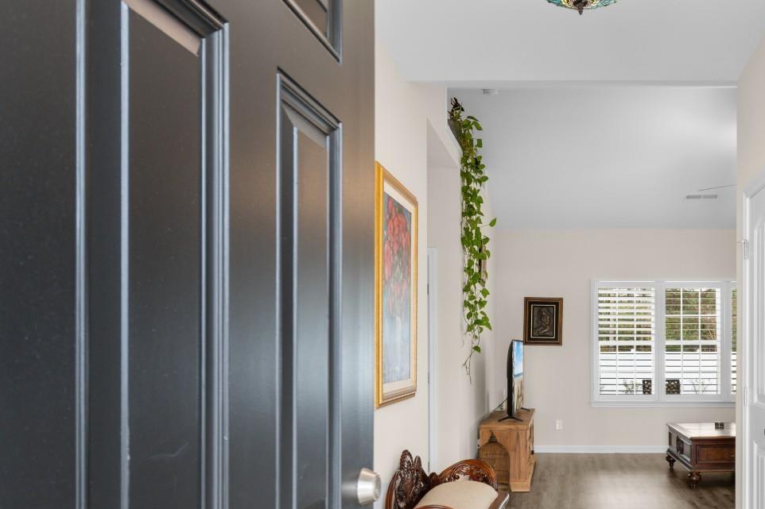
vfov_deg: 40.7
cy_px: 327
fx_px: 680
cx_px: 567
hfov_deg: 56.1
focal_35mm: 32
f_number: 4.8
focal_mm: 13
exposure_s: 1/3
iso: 100
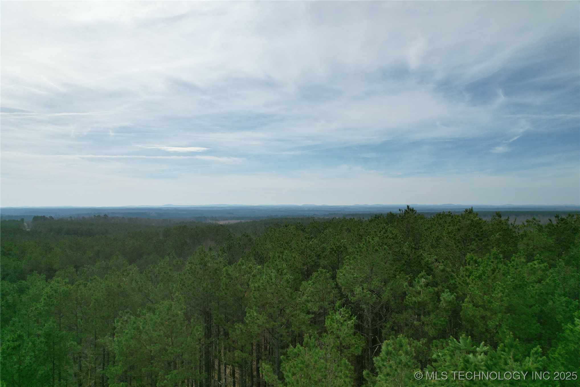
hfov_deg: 78.6
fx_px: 354
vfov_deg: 57.2
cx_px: 290
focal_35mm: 22
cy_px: 194
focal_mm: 8.38
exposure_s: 1/4000
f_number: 2.8
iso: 100
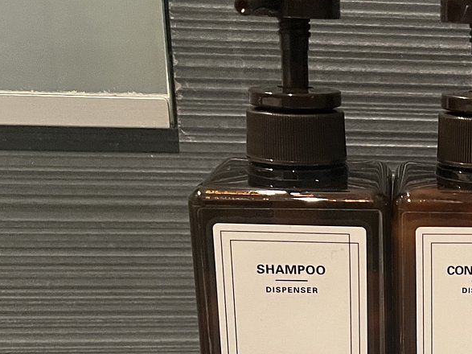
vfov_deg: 21.0
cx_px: 499
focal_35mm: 68
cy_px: 341
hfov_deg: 26.6
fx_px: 927
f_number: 1.5
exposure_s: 1/33
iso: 640
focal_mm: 5.7
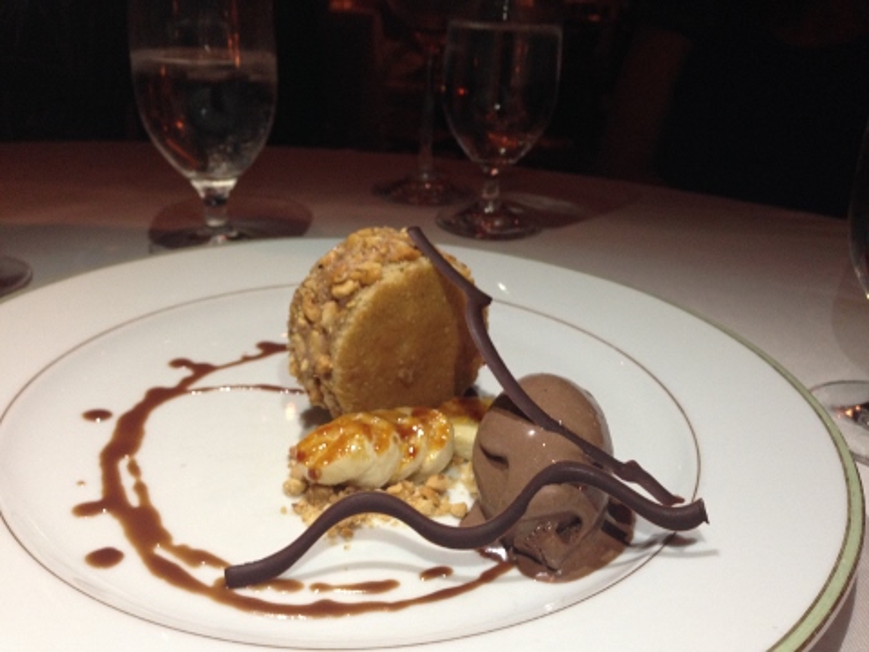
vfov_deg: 42.9
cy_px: 326
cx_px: 434
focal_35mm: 33
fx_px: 828
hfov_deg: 55.4
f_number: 2.4
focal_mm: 4.12
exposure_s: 1/20
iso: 125
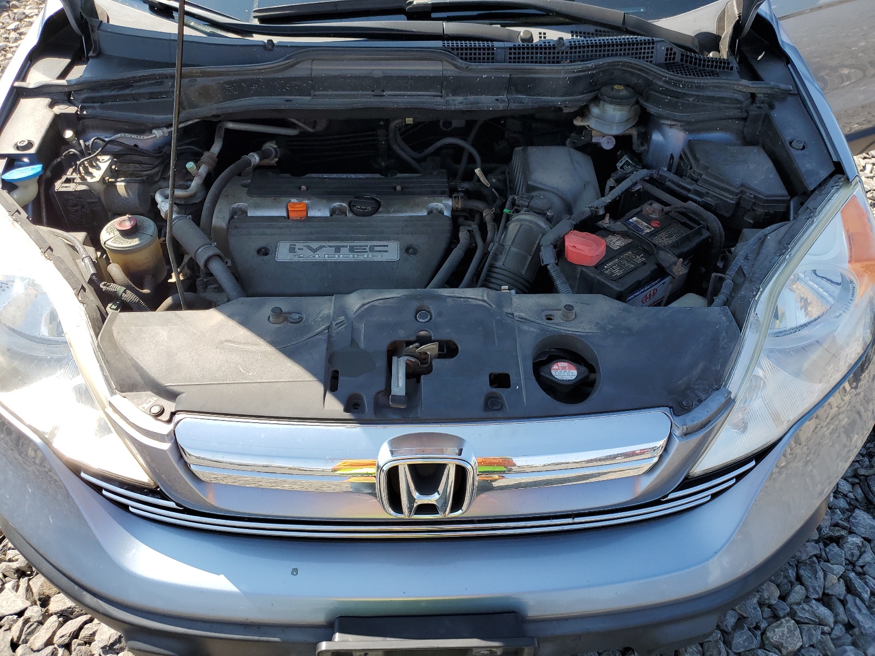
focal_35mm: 26
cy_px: 328
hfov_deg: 67.3
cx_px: 438
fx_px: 657
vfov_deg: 53.1
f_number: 1.5
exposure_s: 1/1250
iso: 50
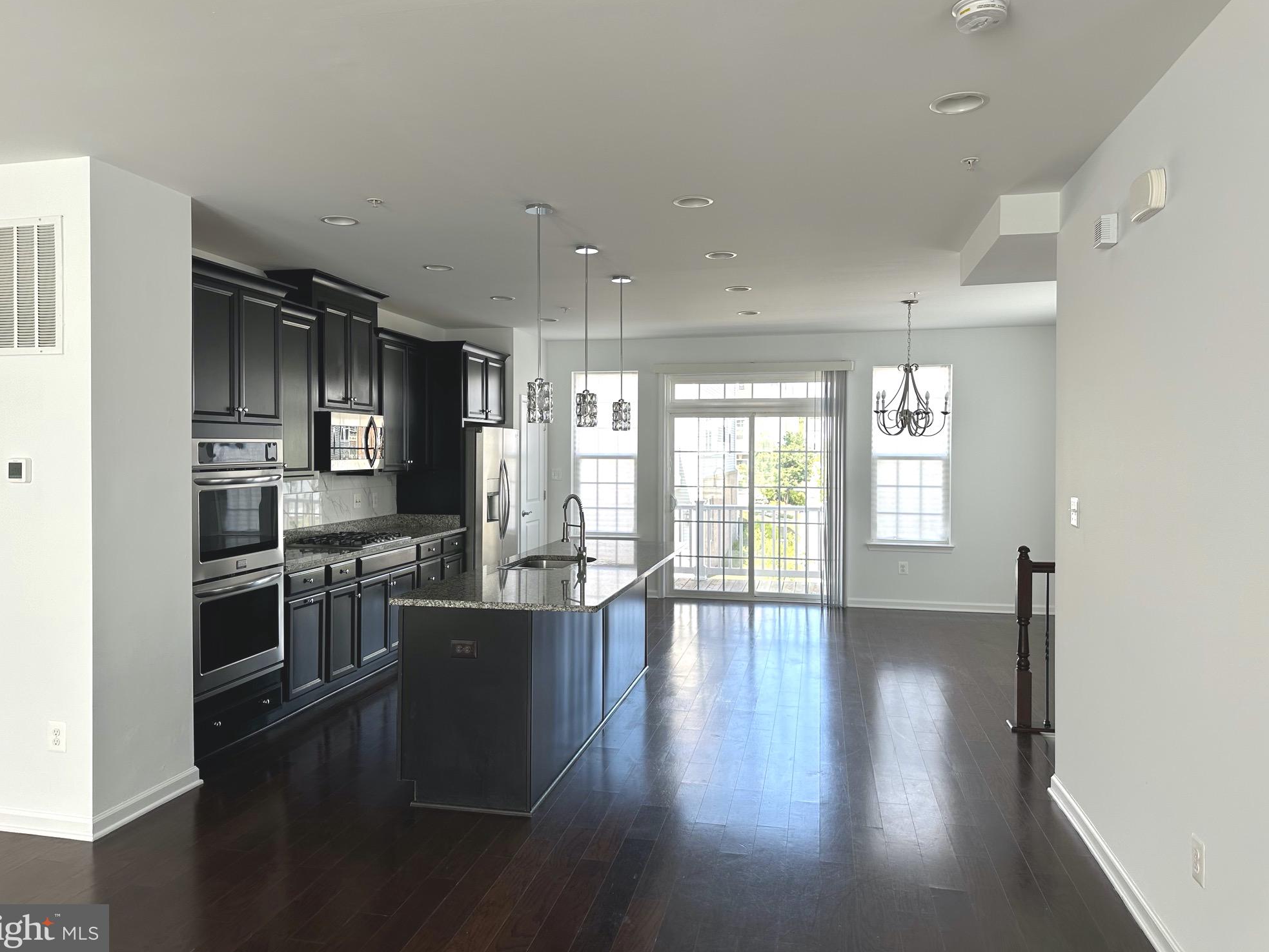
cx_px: 609
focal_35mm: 25
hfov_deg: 69.4
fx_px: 917
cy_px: 461
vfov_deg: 54.9
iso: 64
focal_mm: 6.86
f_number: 1.78
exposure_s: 1/147
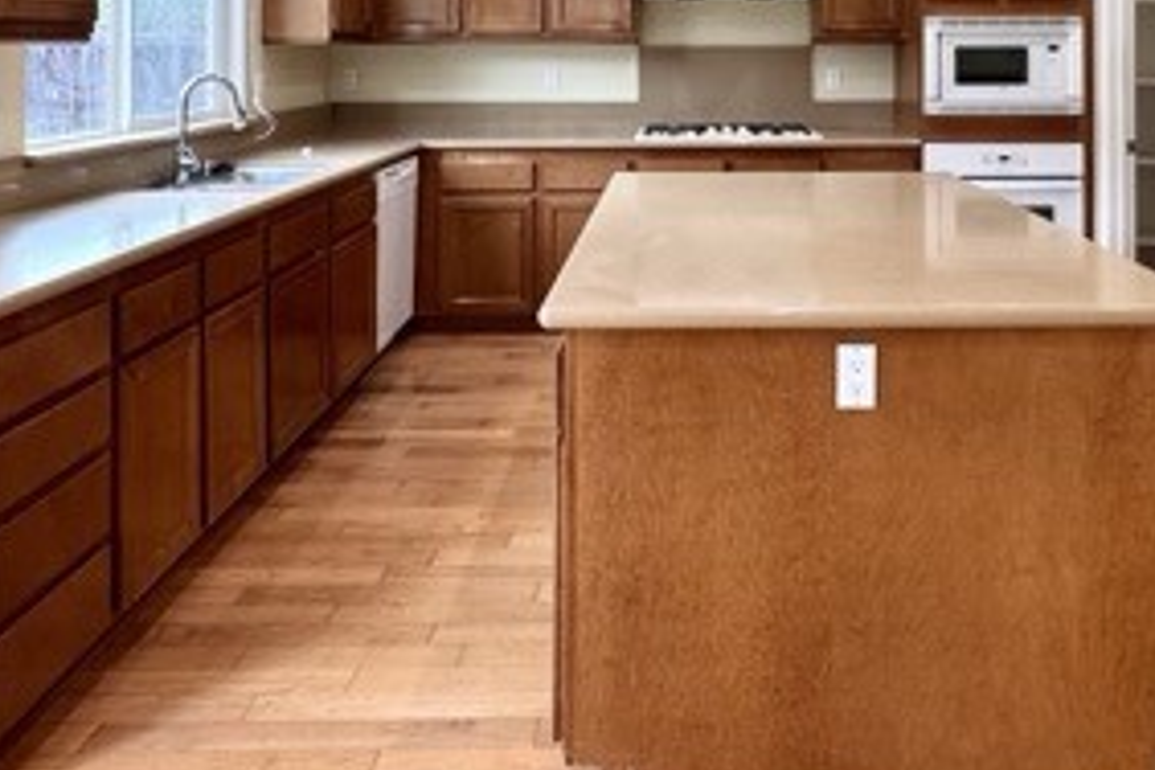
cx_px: 704
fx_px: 1059
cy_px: 29
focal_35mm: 33
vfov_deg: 36.6
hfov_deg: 56.7
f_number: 2.2
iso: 200
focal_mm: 2.22
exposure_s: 1/120
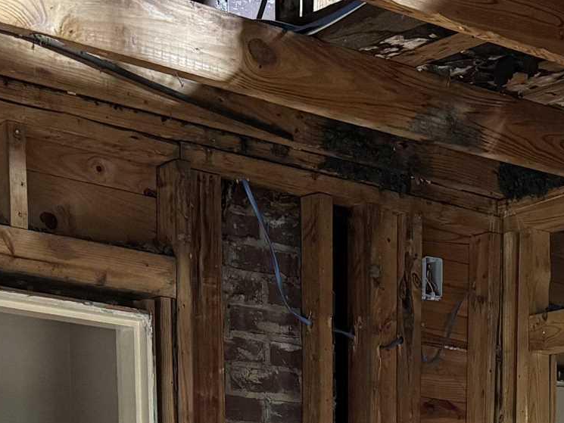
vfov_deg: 13.1
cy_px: 822
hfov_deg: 19.5
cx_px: 500
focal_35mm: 99
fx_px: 1613
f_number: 1.78
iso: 400
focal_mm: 6.76
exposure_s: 1/60
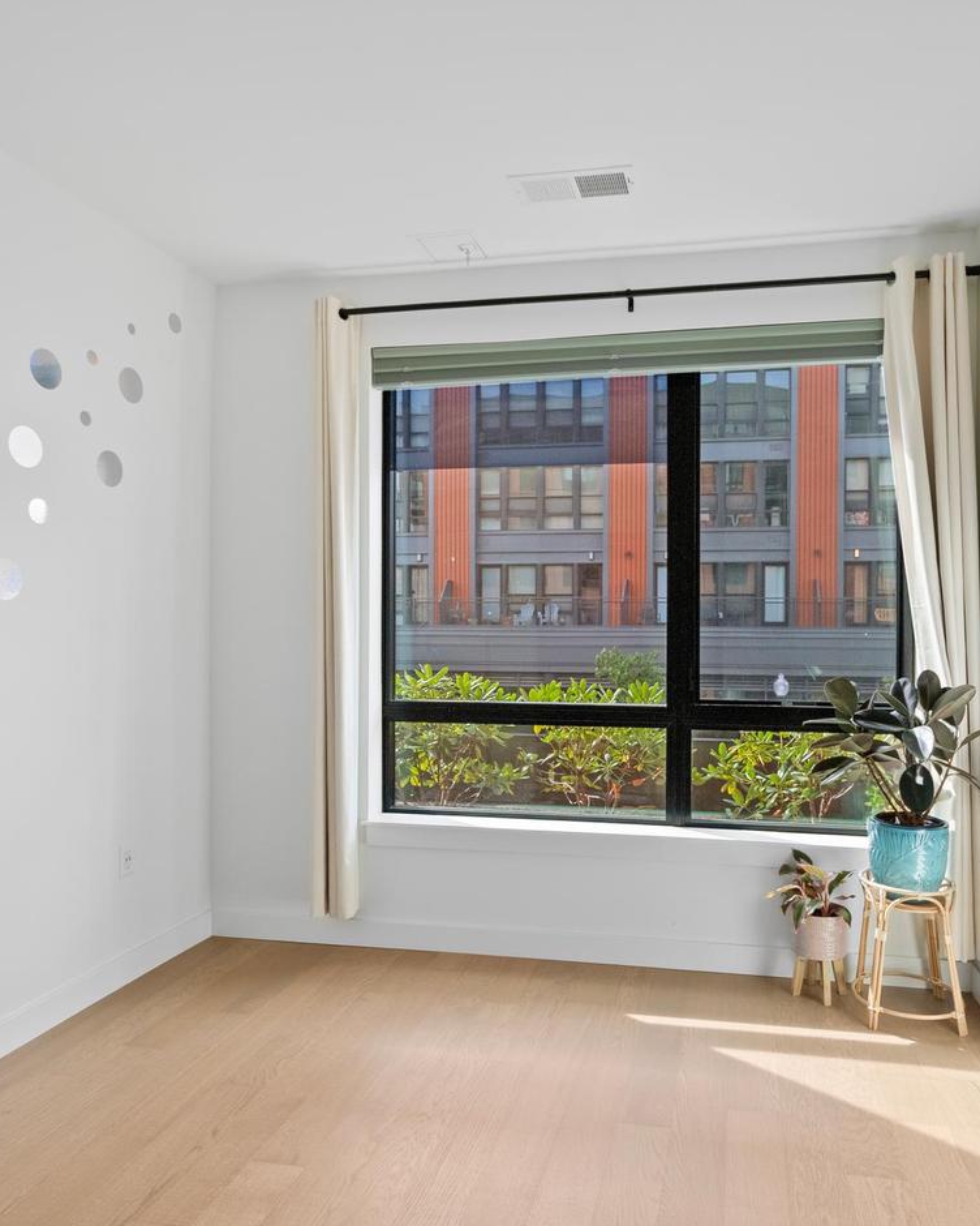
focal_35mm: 23
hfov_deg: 60.3
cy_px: 621
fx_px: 834
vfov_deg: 72.6
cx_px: 593
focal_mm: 16
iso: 800
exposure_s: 1/40
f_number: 8
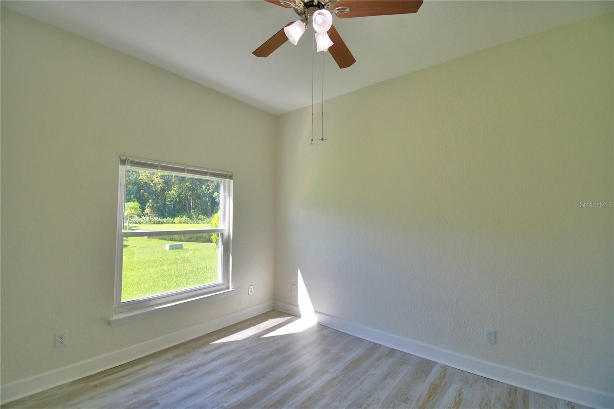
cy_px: 204
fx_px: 256
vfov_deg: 77.3
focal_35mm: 15
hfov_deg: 100.4
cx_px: 307
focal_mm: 10
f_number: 4.5
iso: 200
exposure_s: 1/320
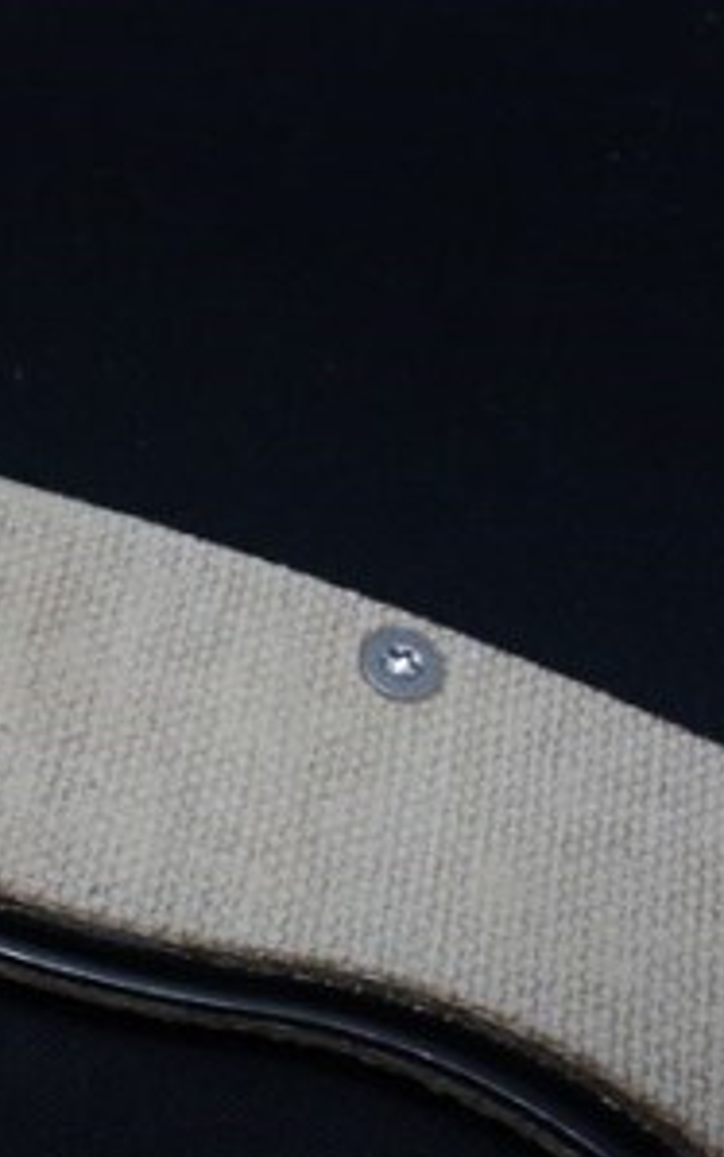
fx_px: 1925
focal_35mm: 61
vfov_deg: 33.2
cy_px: 770
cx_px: -62
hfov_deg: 20.4
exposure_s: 1/30
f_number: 10
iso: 500
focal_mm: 10.4
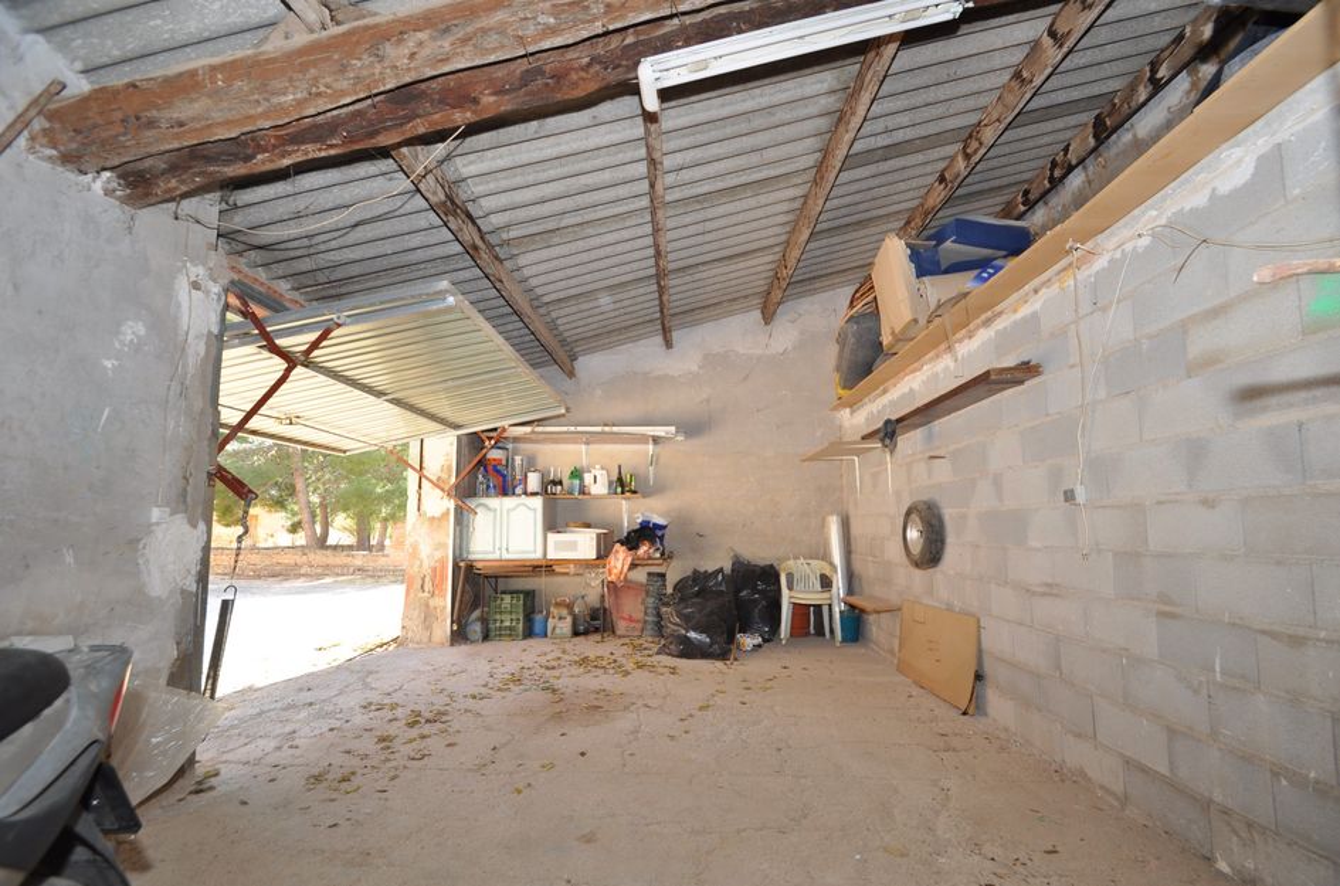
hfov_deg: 100.5
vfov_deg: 77.0
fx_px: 557
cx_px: 670
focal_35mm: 15
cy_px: 443
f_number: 5
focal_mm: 10
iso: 400
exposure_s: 1/100
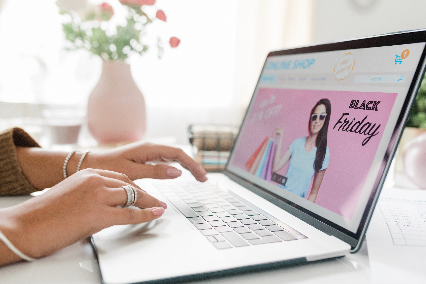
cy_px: 142
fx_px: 414
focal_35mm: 35
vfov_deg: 37.9
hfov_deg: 54.4
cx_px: 213
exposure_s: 1/160
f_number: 2.8
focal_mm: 35
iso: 800
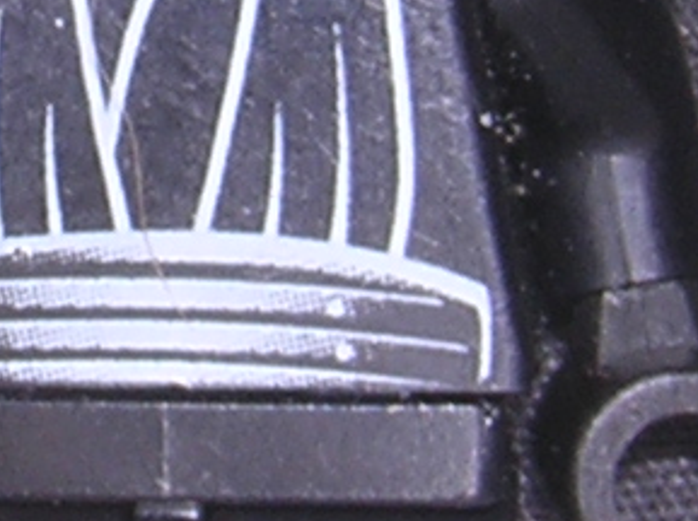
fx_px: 8599
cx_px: -58
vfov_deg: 3.5
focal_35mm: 427
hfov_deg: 4.6
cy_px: -84
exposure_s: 1/60.1
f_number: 7.8
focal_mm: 10.1
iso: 100
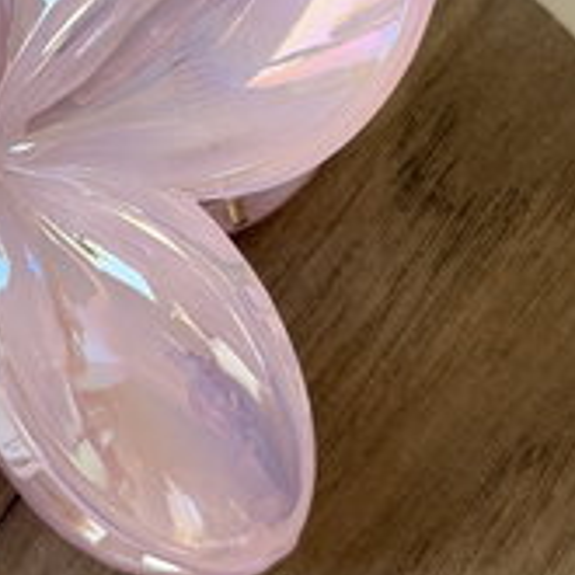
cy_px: 2
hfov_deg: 12.6
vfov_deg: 12.6
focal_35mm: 137
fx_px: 2575
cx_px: 35
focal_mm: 6.76
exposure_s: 1/121
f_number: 1.78
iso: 100
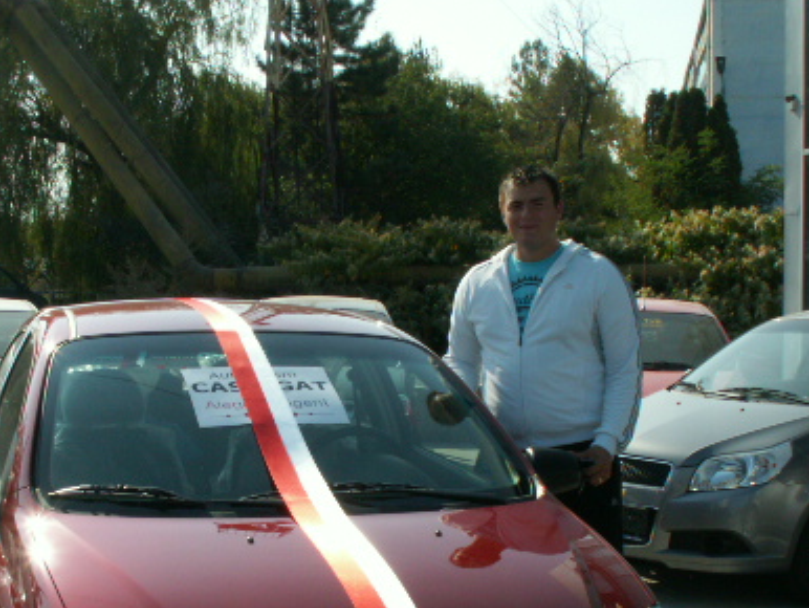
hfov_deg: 33.1
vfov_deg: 25.1
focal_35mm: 58
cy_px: 424
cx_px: 321
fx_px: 1356
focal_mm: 5.86
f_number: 8
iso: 50
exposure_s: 1/160
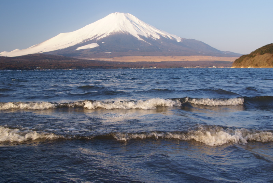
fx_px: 319
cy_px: 92
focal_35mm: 42
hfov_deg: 46.4
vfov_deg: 32.0
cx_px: 136
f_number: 9
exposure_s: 1/50
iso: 100
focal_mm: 28
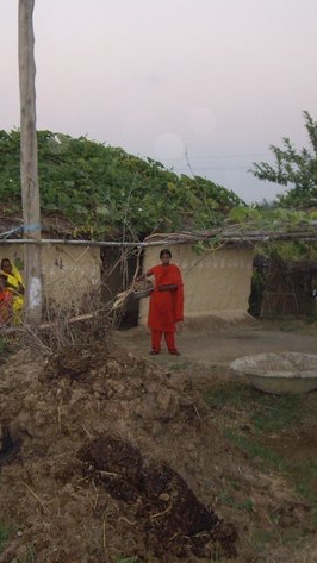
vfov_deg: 37.2
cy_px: 284
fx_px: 837
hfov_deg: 21.4
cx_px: 111
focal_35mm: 56
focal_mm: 6.2
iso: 200
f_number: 2.7
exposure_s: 1/40
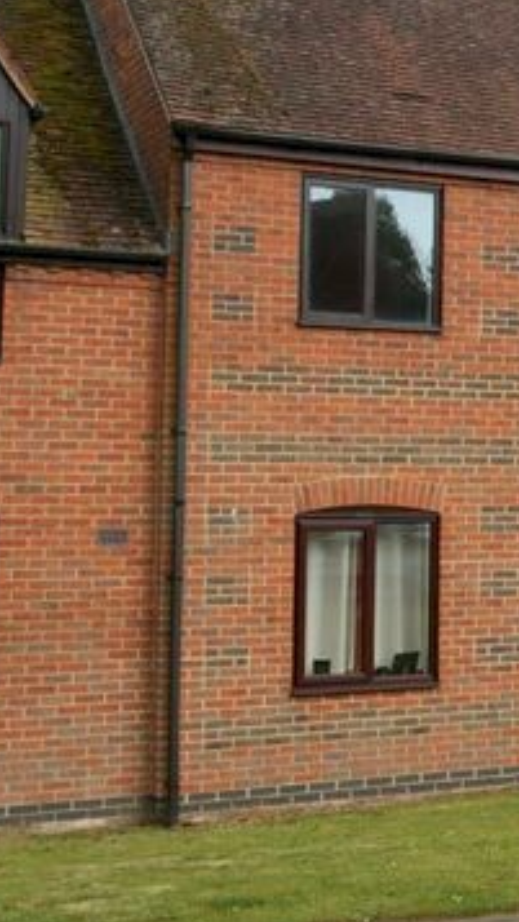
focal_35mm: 74
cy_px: 364
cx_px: 785
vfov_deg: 28.5
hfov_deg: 15.1
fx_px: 1809
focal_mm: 24
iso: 100
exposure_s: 1/80
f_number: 10
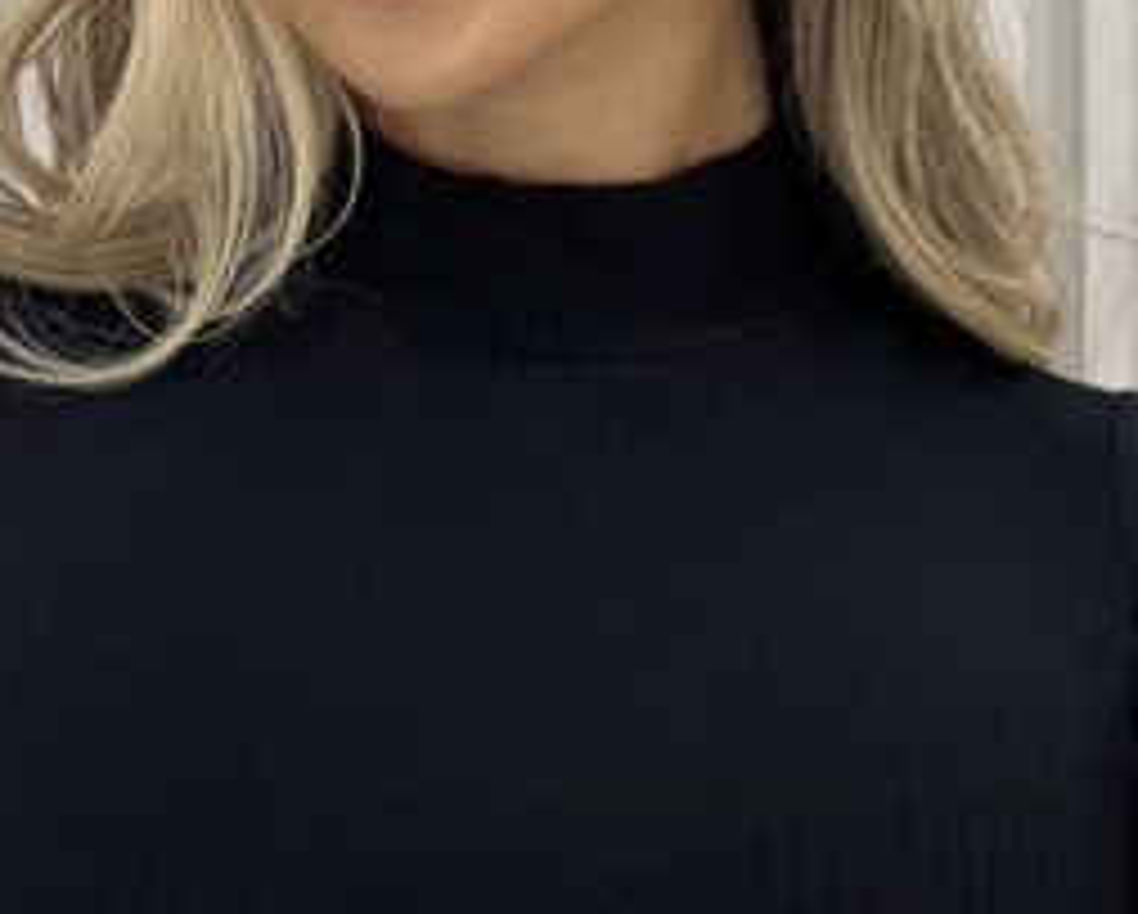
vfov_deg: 5.6
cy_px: 754
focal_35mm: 277
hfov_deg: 7.0
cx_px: 481
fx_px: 9340
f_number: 2.8
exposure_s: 1/120
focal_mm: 9
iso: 125
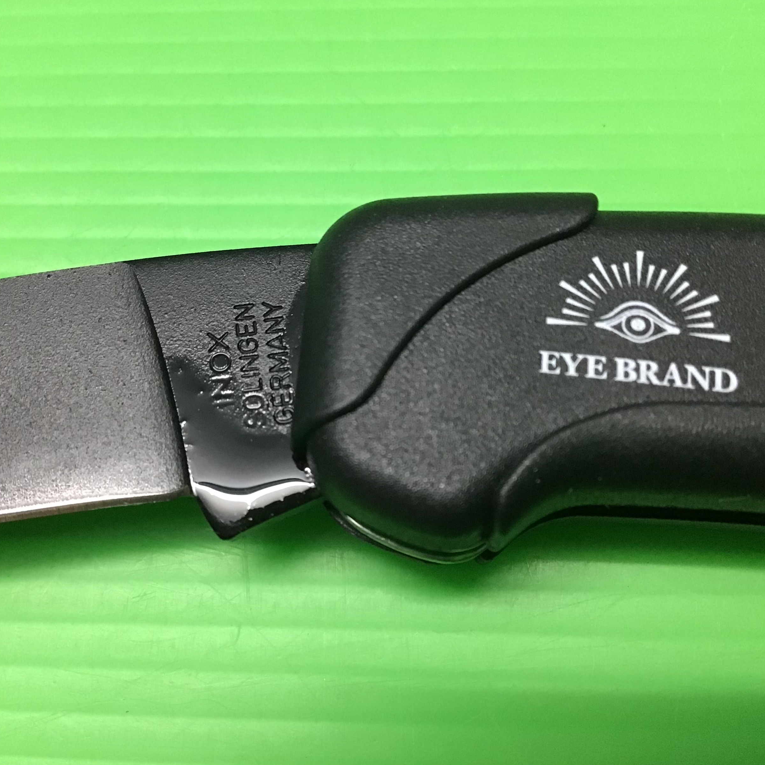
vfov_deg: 44.9
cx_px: 346
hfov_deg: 44.9
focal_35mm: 37
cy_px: 379
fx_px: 925
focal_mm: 3.3
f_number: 2.4
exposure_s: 1/33
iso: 200
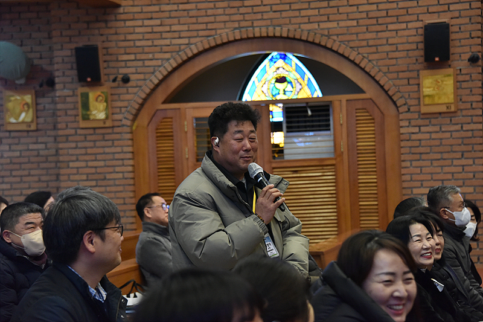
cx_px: 242
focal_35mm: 100
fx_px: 1341
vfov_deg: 13.7
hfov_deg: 20.4
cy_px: 161
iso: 4000
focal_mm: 100
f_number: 6.3
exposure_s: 1/125
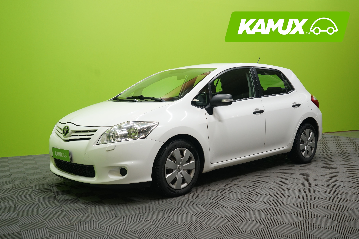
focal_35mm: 37
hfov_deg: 51.9
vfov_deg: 35.9
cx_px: 180
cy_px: 120
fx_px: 369
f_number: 5
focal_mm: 37
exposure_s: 1/25
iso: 1000
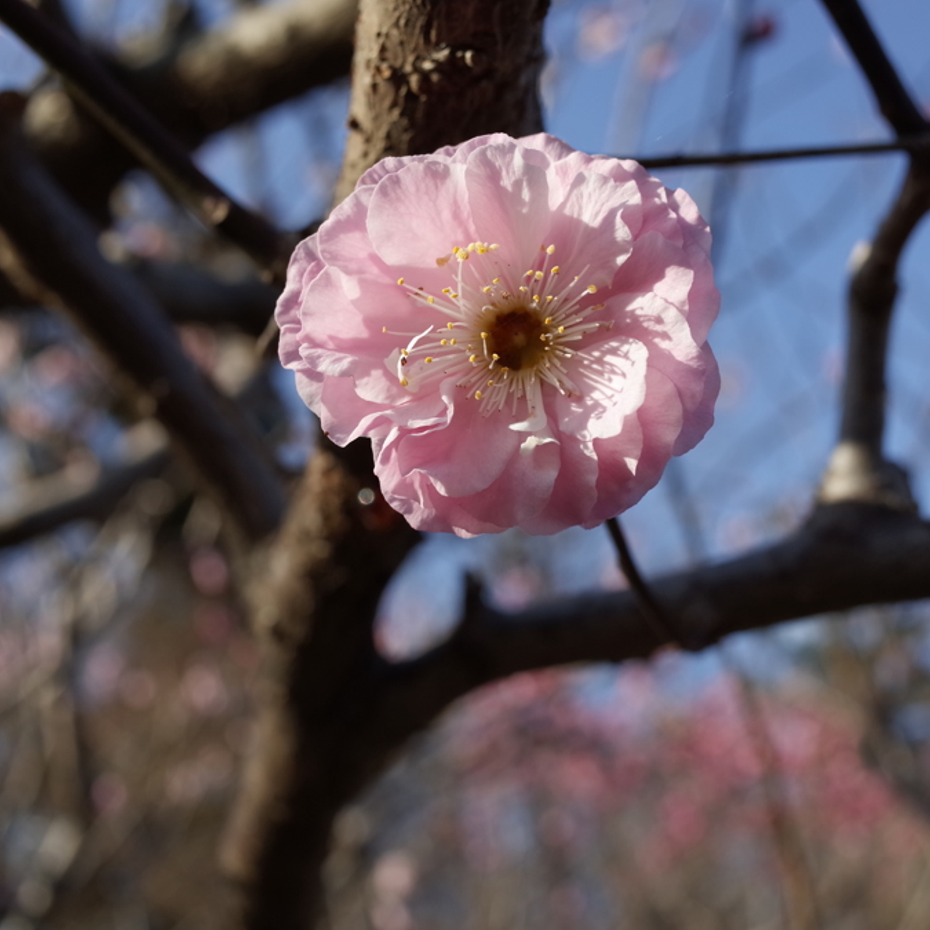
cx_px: 548
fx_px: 1094
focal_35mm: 36
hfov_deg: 45.8
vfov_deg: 46.0
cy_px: 464
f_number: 5.6
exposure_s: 1/200
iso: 100
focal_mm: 18.3
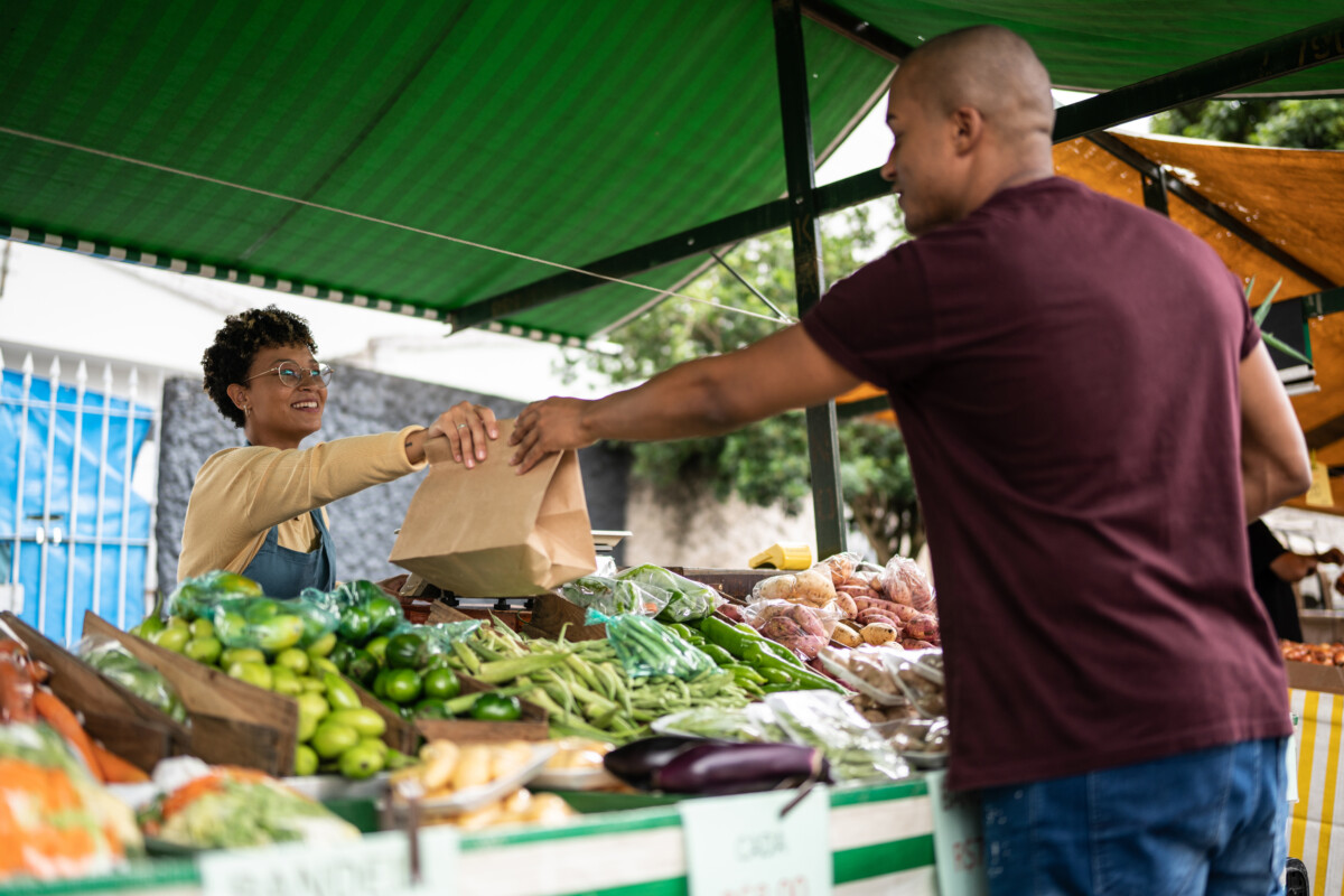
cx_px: 672
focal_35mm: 35
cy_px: 448
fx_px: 1307
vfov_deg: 37.9
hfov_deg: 54.4
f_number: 1.2
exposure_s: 1/800
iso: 50
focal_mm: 35
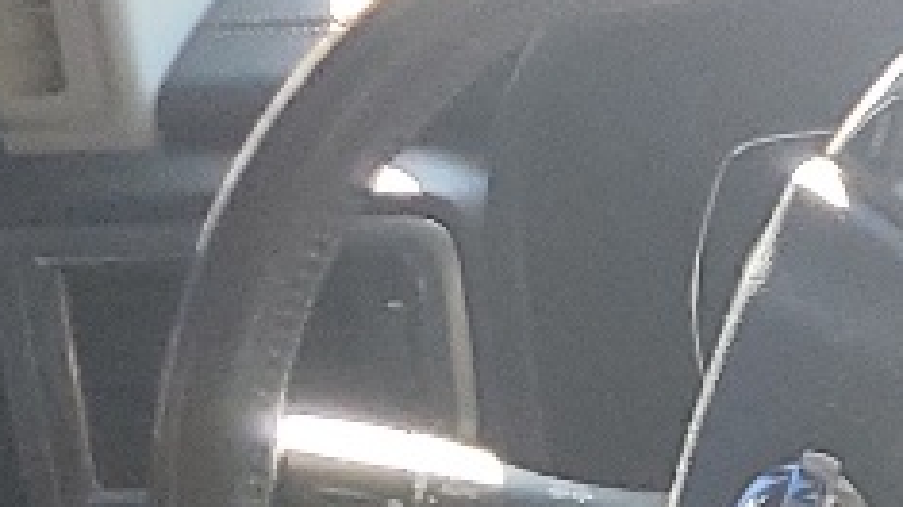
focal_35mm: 193
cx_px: 2555
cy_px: 1894
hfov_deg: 9.3
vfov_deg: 5.6
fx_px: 4620
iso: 85
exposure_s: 1/120
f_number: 1.5
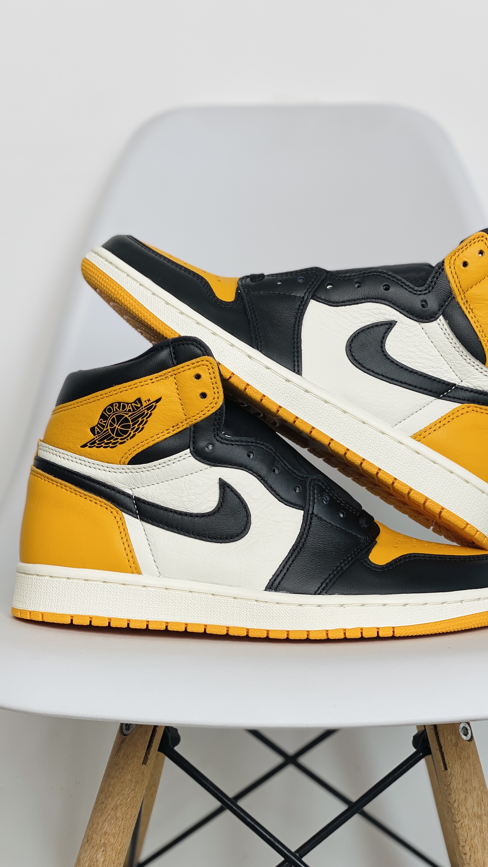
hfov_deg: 21.1
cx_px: 290
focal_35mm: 57
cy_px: 433
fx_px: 1311
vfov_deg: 36.6
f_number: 2
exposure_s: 1/148
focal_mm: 6
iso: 20
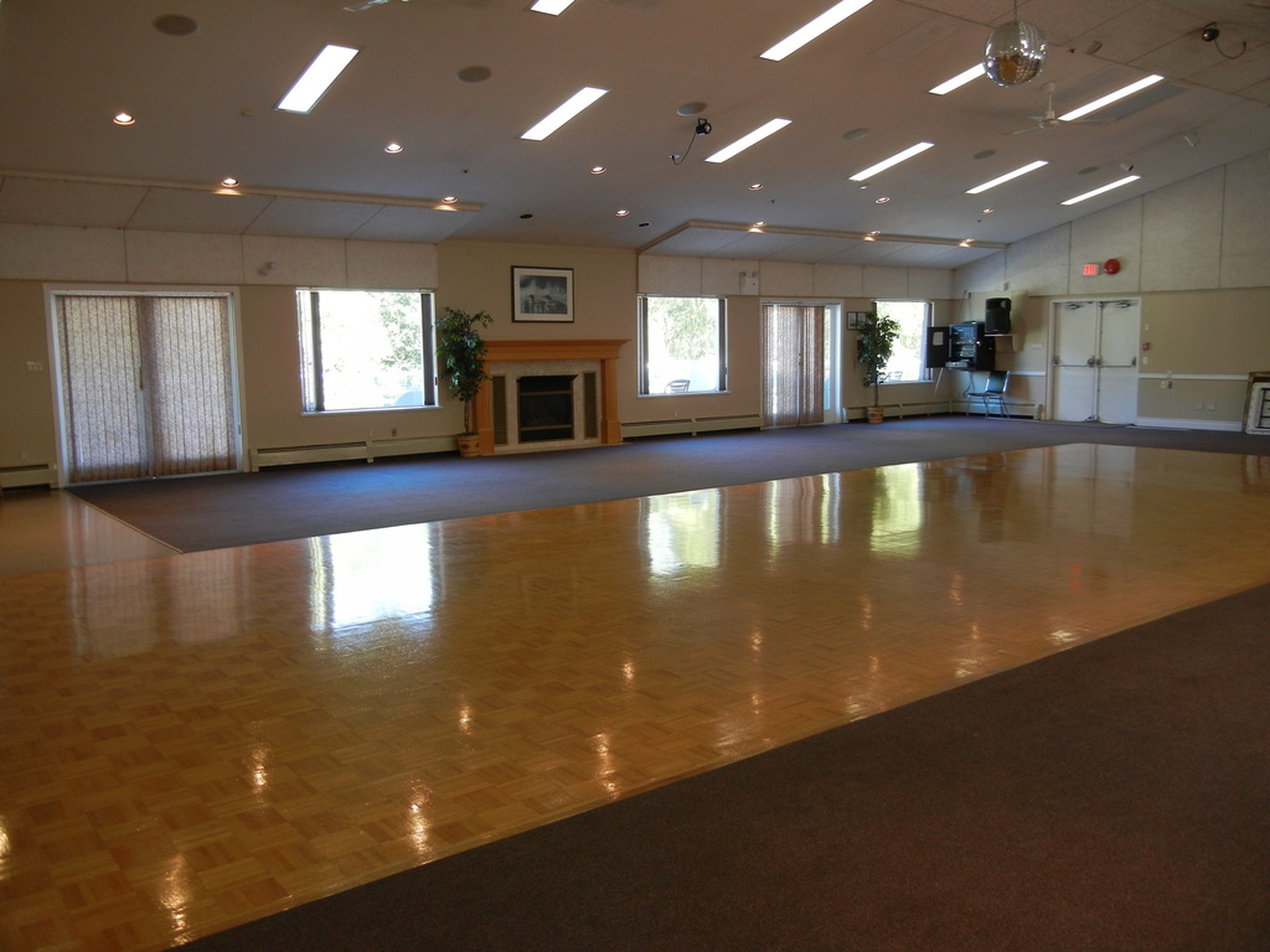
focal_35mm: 30
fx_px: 1101
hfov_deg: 60.0
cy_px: 476
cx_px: 635
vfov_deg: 46.8
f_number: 3.5
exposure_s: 1/30
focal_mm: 5.4
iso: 176
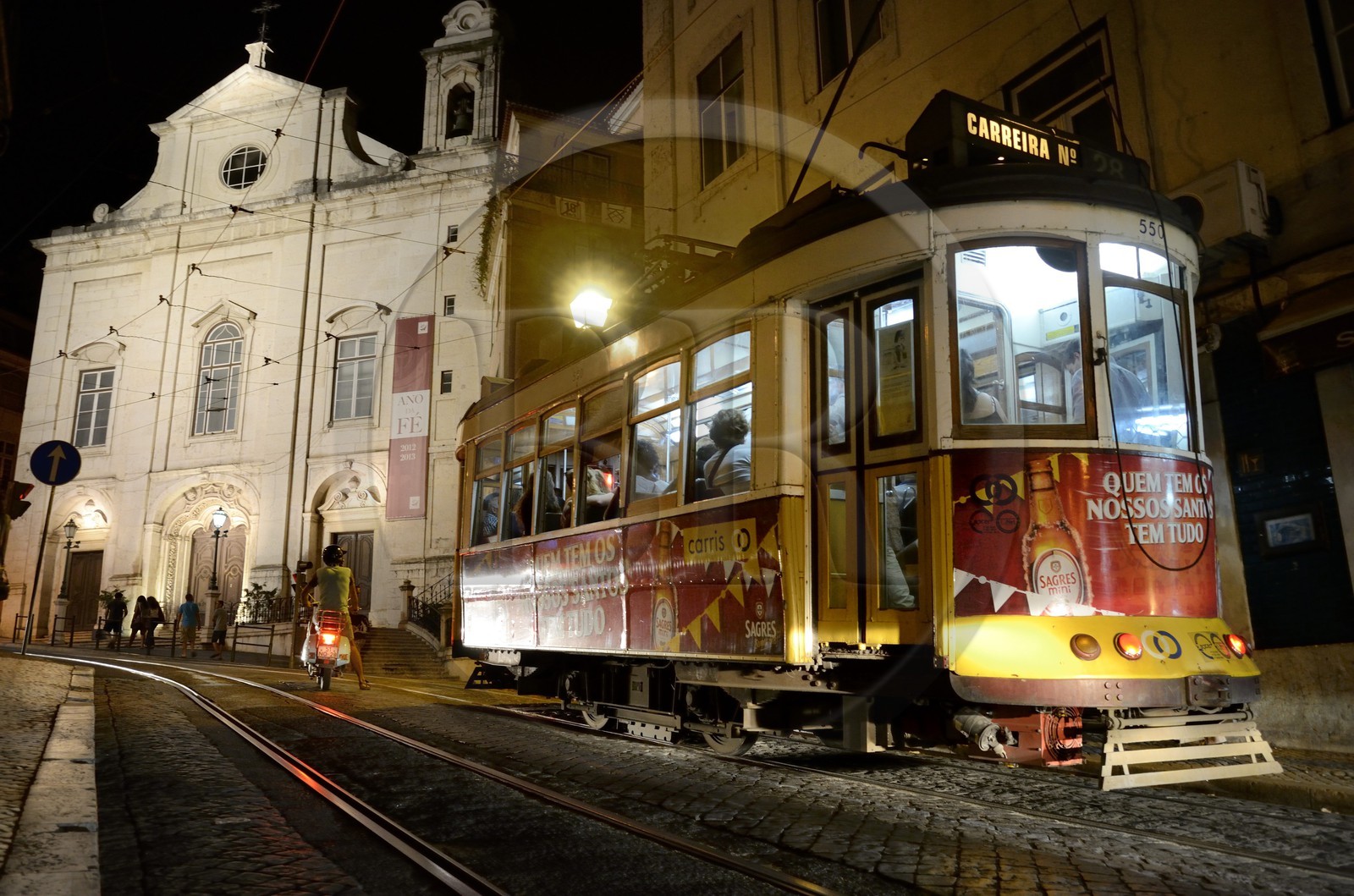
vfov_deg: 46.2
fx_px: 1051
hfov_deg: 65.6
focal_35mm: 28
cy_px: 448
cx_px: 677
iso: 800
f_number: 4
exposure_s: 1/13
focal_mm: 18.5
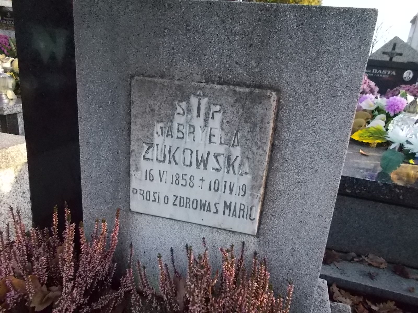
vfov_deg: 53.1
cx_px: 209
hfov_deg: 67.3
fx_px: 314
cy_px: 156
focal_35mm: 26
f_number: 3.2
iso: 400
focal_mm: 4.6
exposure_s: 1/400
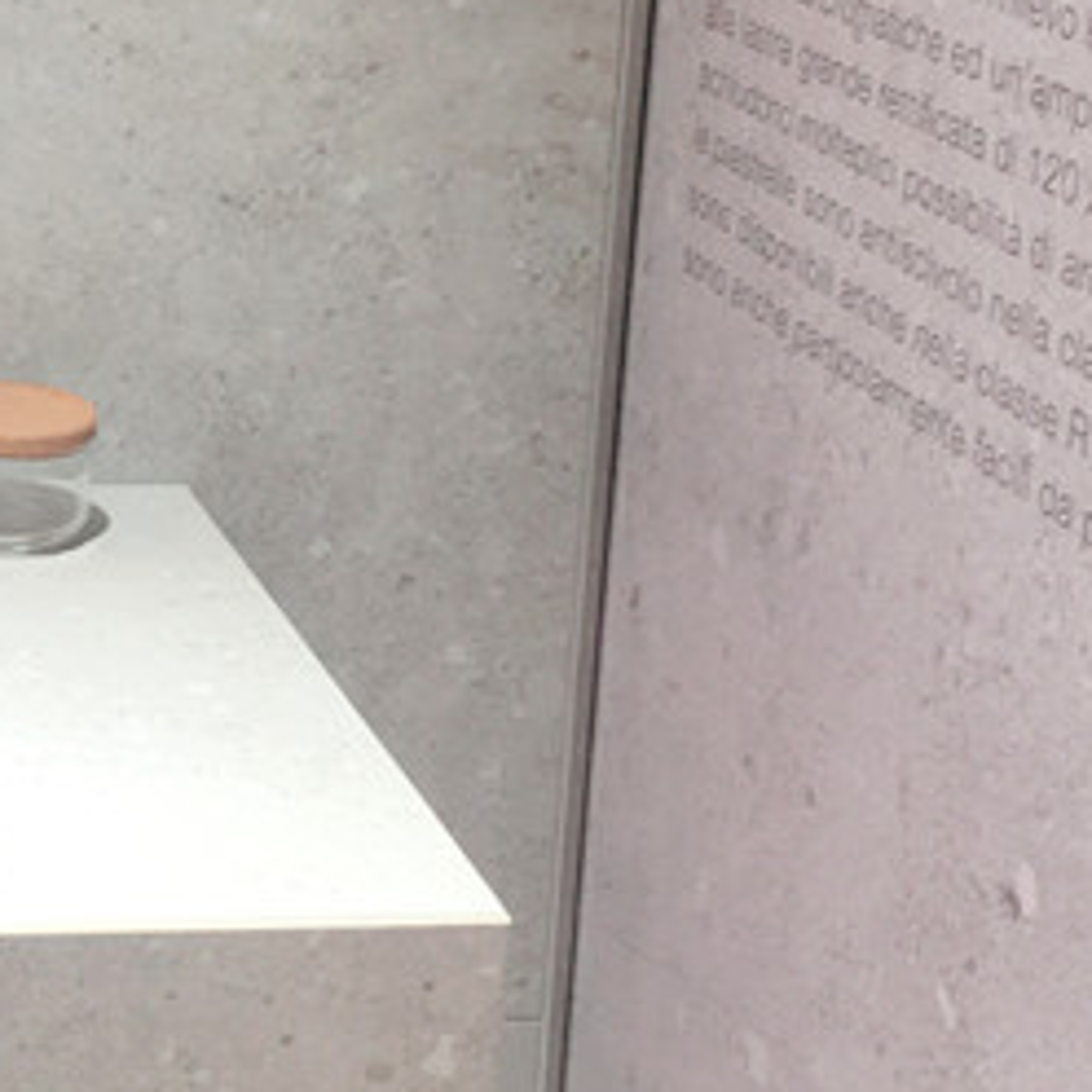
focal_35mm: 93
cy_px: 161
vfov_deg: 18.4
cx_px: -260
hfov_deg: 17.7
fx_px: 3319
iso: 40
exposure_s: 1/100
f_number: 2.2
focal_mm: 4.15
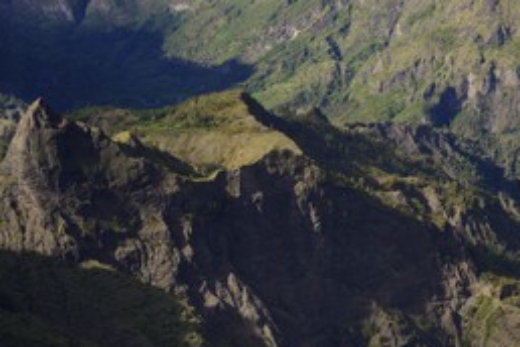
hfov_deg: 10.8
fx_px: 2730
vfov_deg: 7.3
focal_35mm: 189
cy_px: 206
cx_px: 409
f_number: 5.6
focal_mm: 116
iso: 800
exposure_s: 1/1250
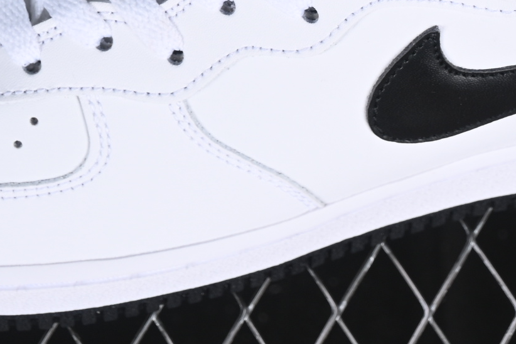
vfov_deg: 5.4
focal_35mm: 254
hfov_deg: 8.1
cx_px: 279
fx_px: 3640
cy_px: -208
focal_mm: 50
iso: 160
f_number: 7.1
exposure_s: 1/80
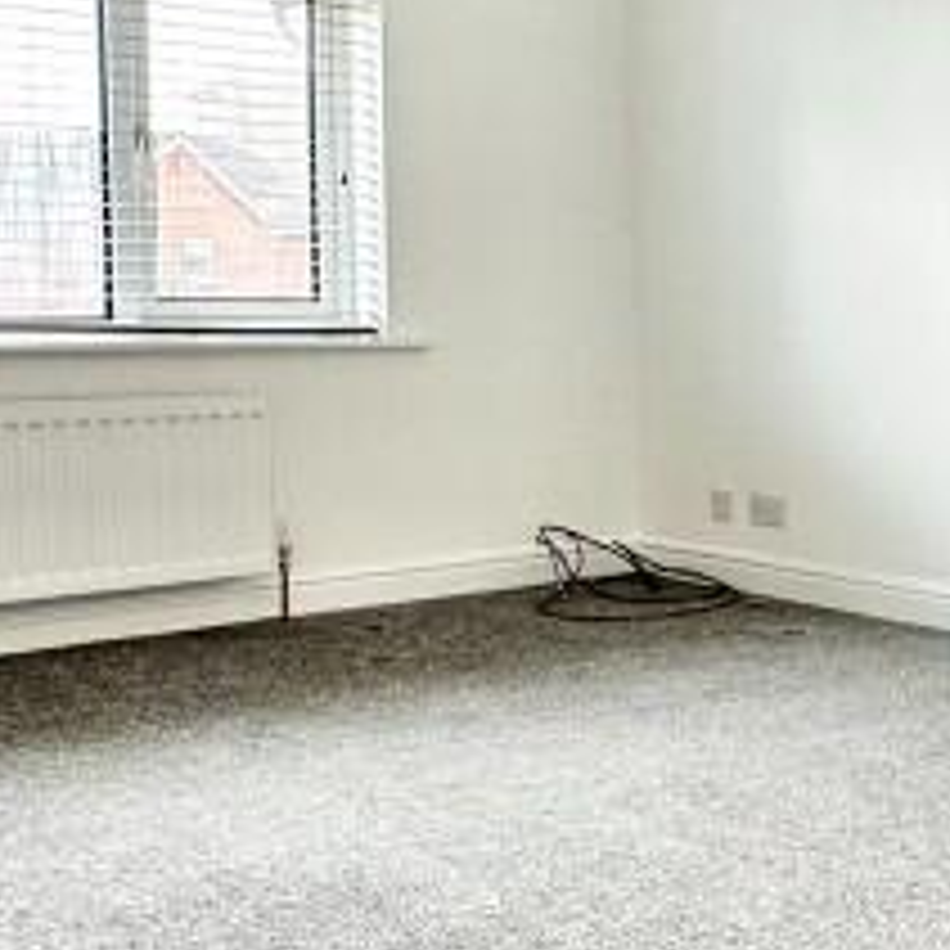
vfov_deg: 28.6
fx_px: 1863
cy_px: 455
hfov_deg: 26.5
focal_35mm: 60
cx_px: 1027
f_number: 2.2
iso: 100
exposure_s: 1/100
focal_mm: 2.22
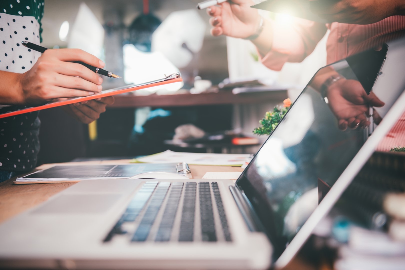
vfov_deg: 37.9
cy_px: 135
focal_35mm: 35
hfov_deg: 54.4
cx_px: 202
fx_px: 394
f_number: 2.8
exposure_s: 1/160
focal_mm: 35
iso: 200
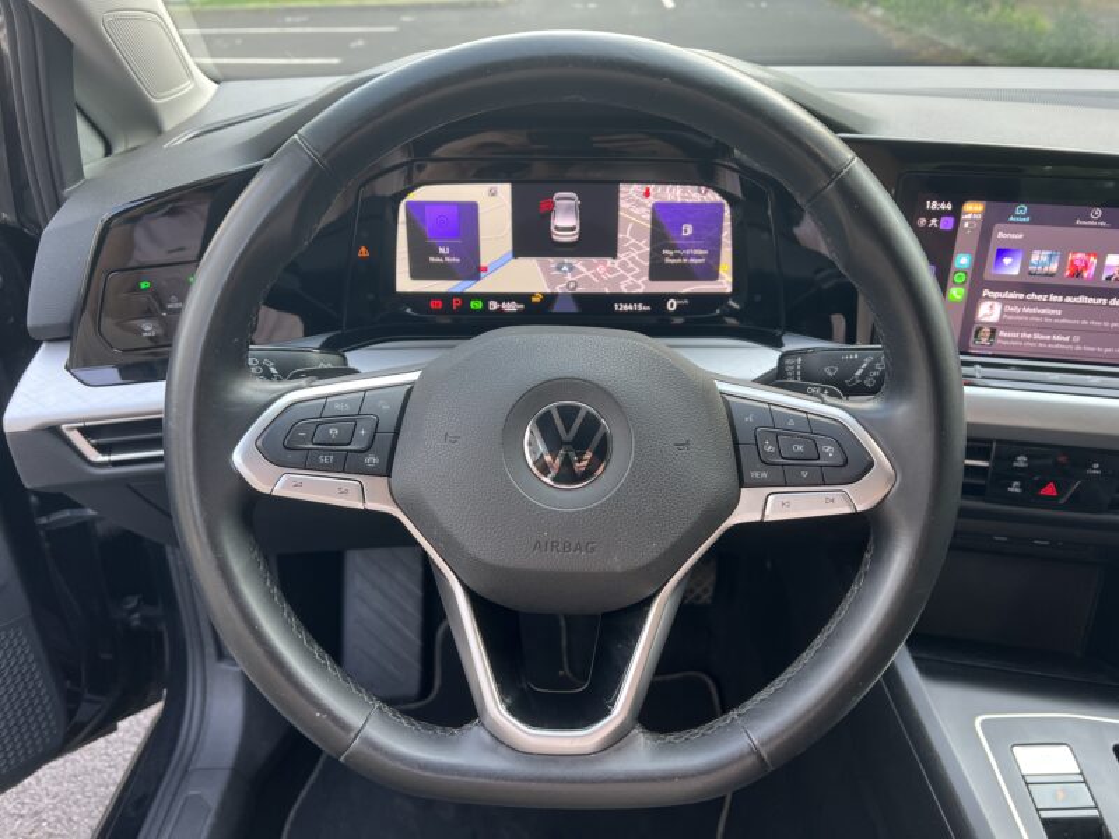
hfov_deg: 67.3
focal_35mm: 26
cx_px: 560
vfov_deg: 53.1
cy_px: 420
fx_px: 840
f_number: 1.5
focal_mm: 5.7
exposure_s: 1/98
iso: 80
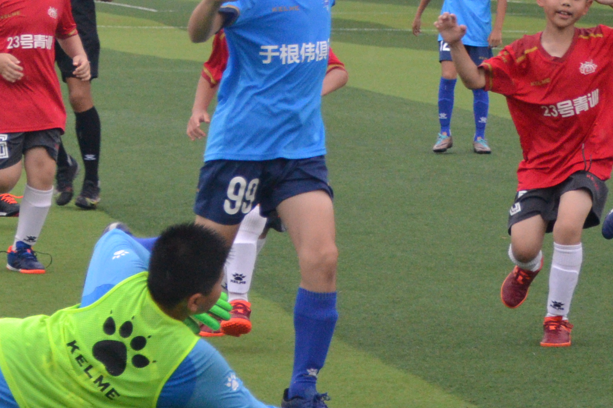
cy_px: 75
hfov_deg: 9.5
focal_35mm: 215
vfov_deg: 6.4
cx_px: 96
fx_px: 3661
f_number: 4.8
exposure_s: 1/500
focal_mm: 52
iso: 1800
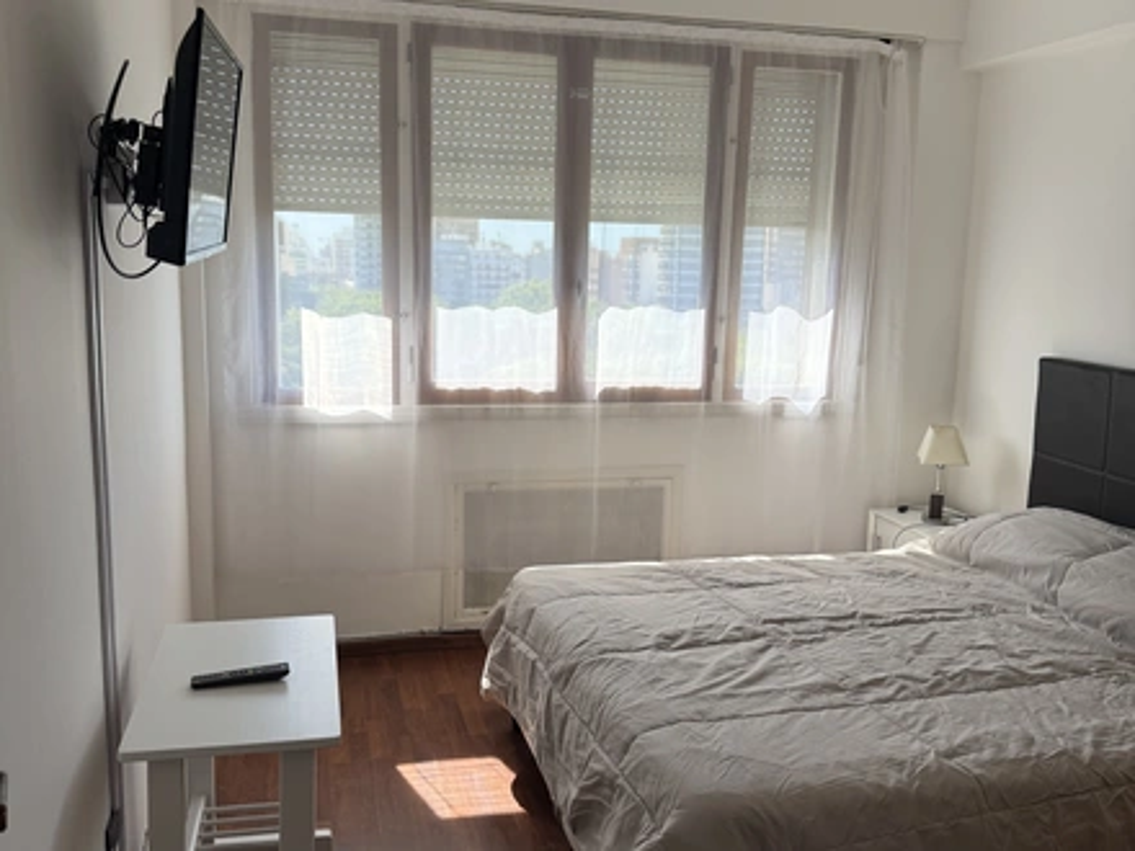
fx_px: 787
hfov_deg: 71.6
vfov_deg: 56.8
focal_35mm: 24
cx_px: 568
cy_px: 426
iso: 100
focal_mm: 6.76
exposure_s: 1/920
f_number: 1.78
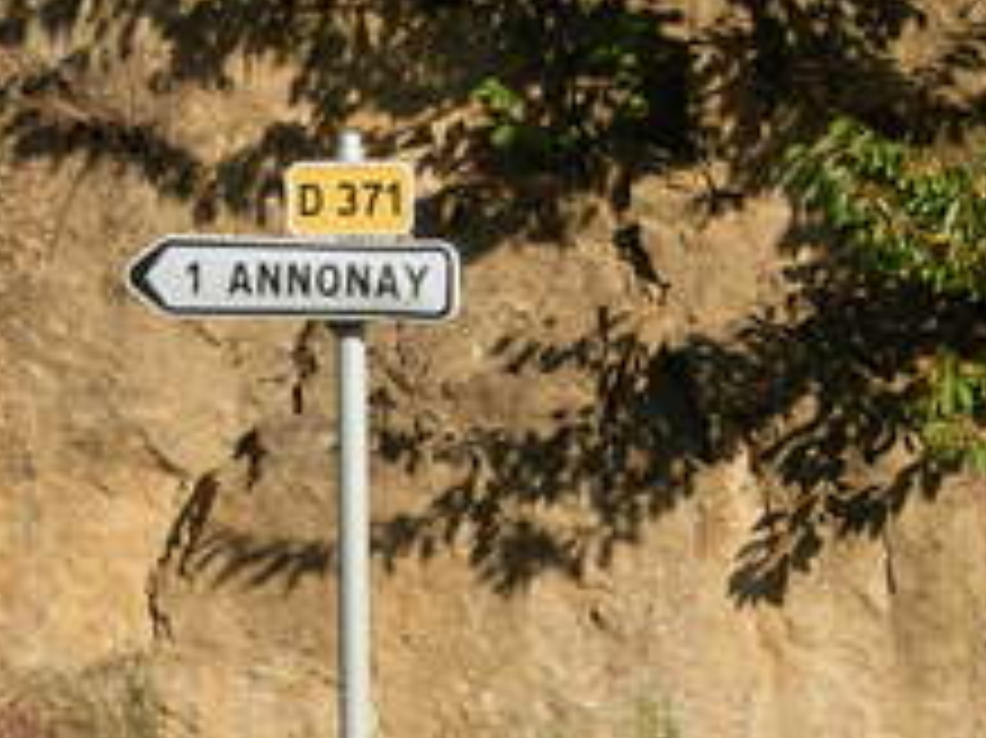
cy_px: 454
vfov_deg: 7.7
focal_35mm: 192
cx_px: 18
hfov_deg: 10.2
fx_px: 5466
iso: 79
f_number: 3.5
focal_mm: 11.5
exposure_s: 1/790
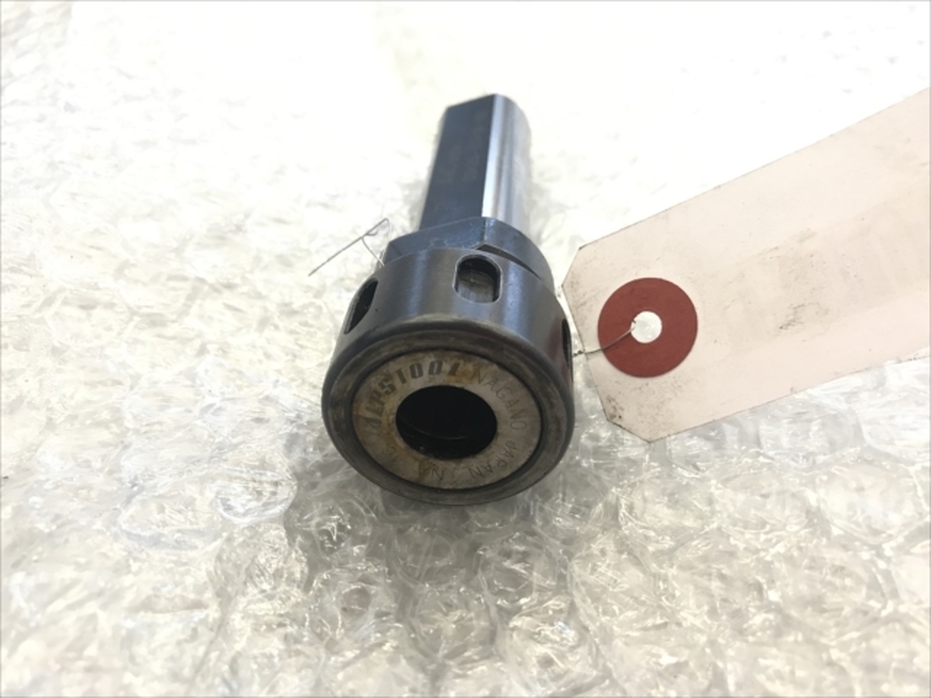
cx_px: 466
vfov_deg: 49.7
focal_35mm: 28
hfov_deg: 63.4
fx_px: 753
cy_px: 349
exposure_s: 1/30
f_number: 1.8
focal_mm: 3.99
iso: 32
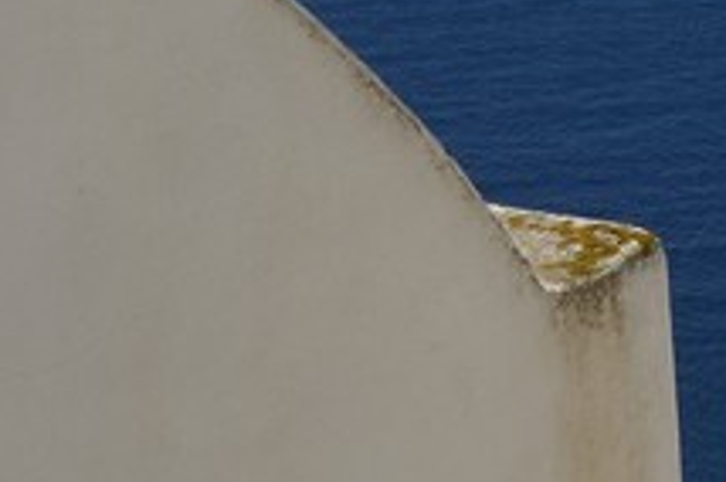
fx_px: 4813
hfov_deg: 7.1
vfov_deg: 5.6
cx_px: 2575
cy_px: -465
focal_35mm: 239
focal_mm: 32
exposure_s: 1/250
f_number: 11
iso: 100
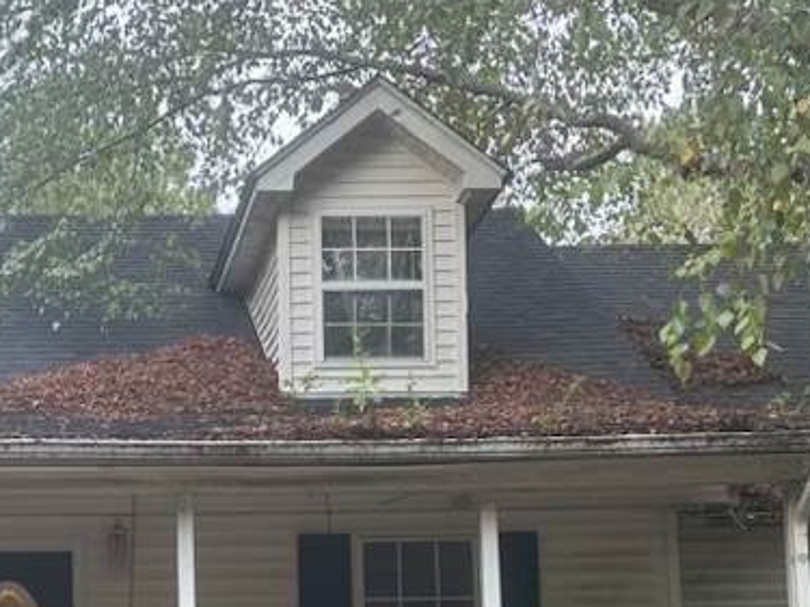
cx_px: 97
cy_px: 741
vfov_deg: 17.1
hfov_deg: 23.3
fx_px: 1918
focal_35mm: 82
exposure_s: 1/165
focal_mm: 6.86
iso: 100
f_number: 1.78
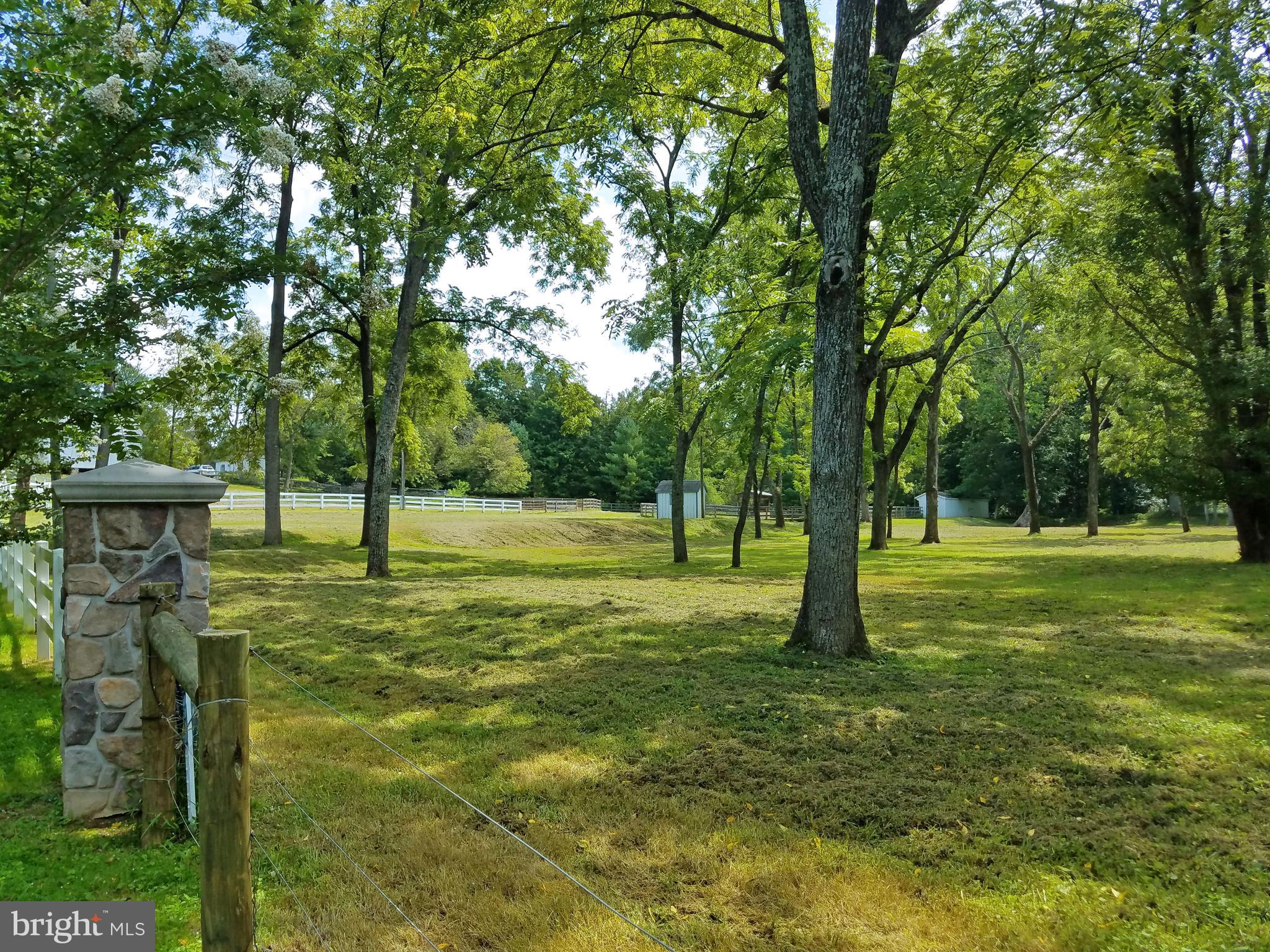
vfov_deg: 53.1
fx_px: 954
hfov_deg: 67.3
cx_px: 635
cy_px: 476
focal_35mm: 26
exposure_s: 1/1128
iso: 40
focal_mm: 4.2
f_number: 1.7
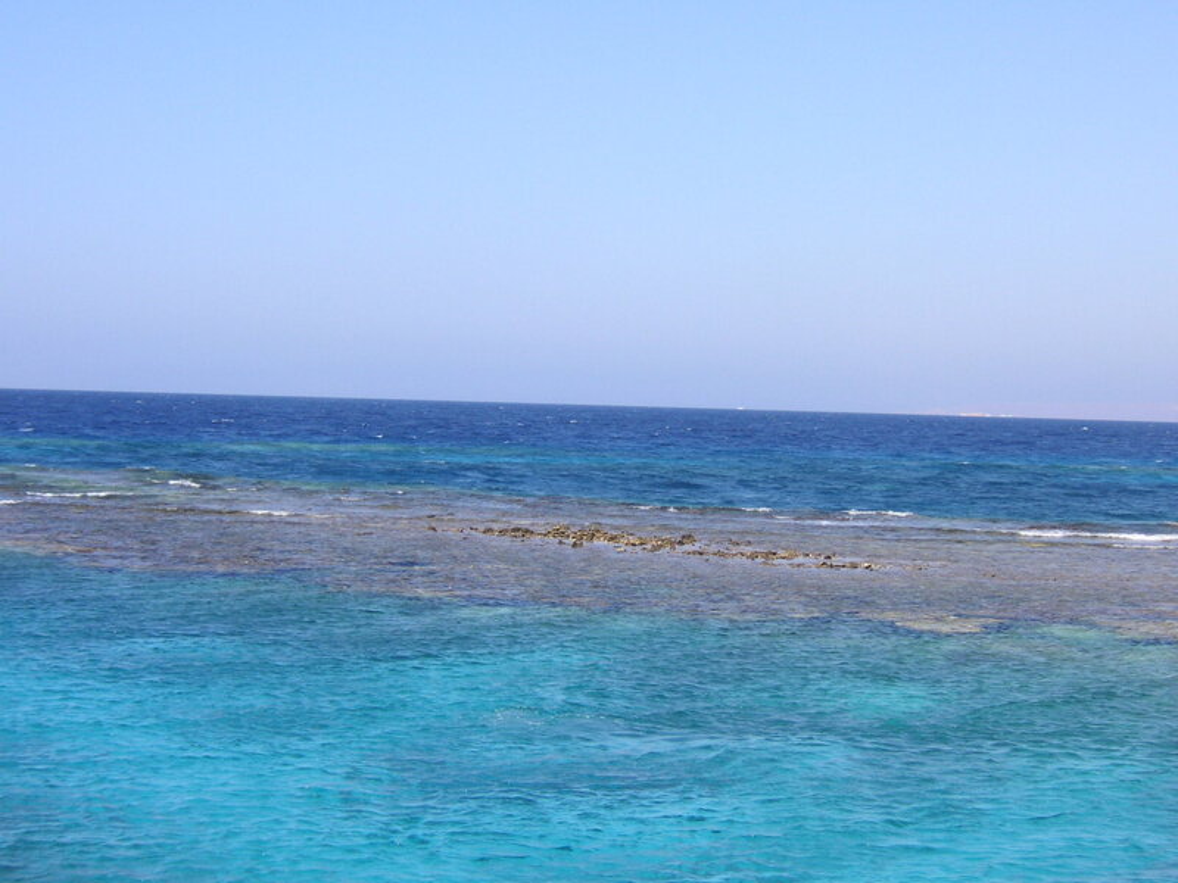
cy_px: 442
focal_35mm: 76
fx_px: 2586
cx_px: 589
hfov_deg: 25.7
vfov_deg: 19.4
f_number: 4.4
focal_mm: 12.6
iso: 50
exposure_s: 1/350
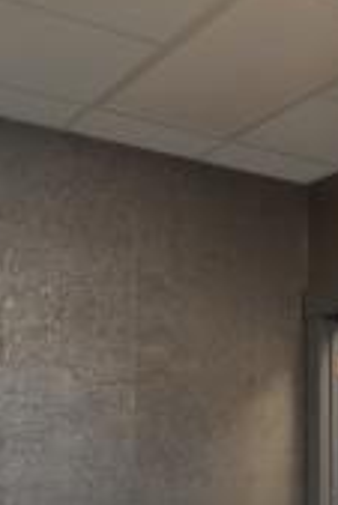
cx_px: 337
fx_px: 787
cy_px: 409
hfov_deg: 23.3
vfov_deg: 34.4
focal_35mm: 56
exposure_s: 1/60
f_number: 4
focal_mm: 14
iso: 450
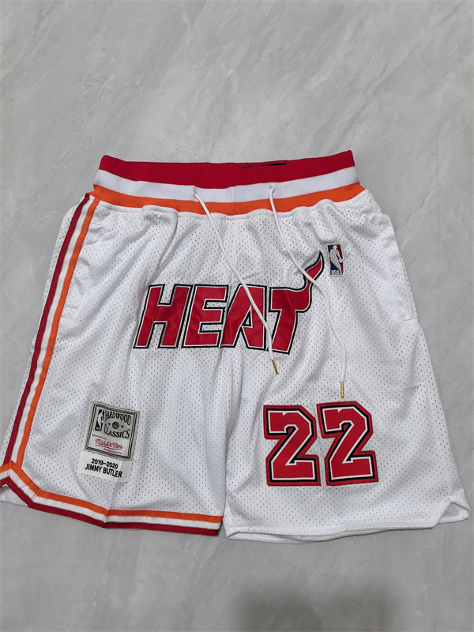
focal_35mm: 27
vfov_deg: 65.3
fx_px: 493
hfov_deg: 51.4
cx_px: 237
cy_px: 316
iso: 200
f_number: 2
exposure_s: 1/50
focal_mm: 5.75
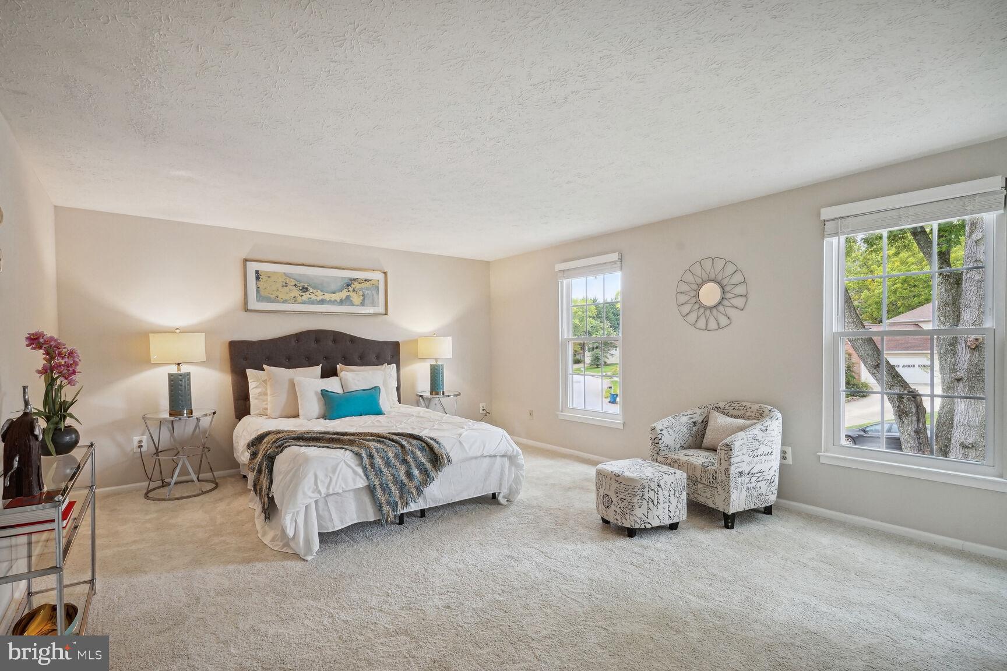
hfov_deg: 96.7
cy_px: 336
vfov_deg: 73.7
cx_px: 504
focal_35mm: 16
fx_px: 448
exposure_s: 1/20
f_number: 9
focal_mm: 16
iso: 1000
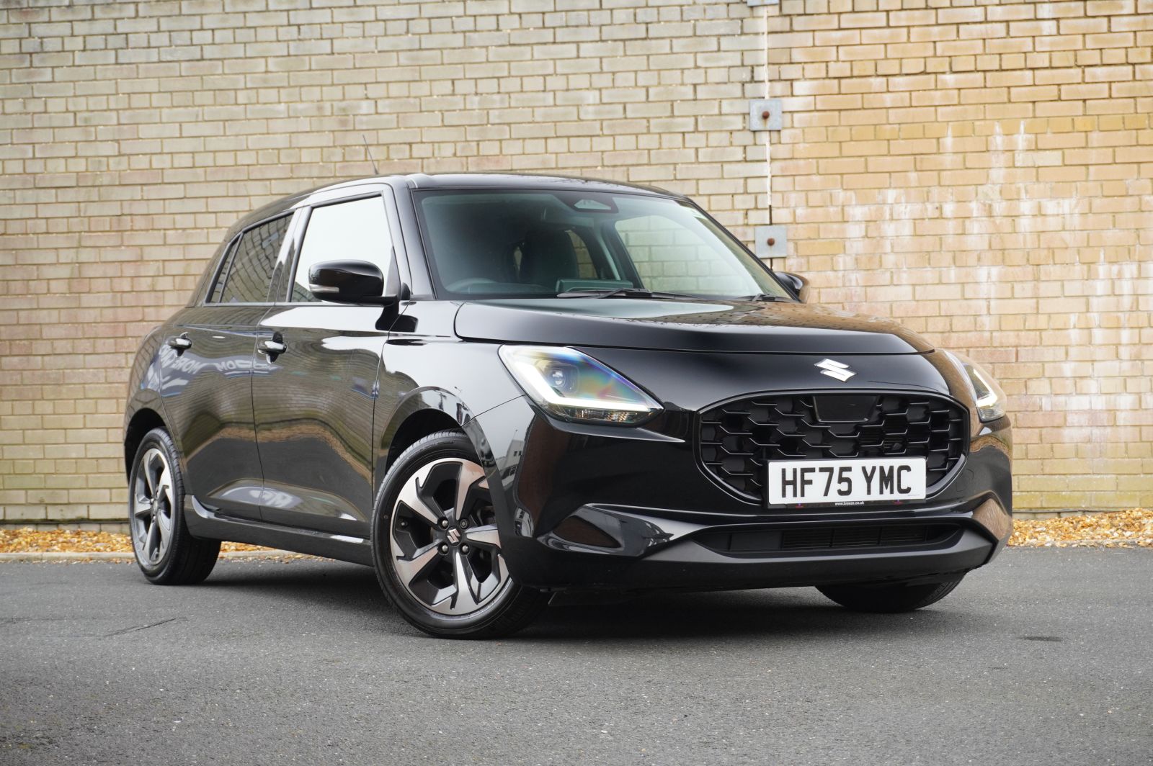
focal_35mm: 68
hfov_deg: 29.9
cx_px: 576
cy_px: 383
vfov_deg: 20.1
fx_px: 2160
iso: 800
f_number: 5.6
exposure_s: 1/160
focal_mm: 45
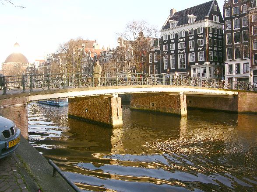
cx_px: 128
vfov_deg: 40.7
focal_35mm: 35
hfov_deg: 52.6
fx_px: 260
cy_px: 96
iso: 50
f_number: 5
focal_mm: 8.9
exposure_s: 1/67.6
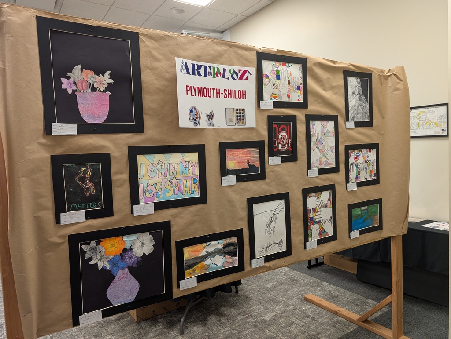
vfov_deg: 56.9
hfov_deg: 71.5
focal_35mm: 24
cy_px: 170
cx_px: 226
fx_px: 313
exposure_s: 1/60
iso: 164
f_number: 1.68
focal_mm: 6.9
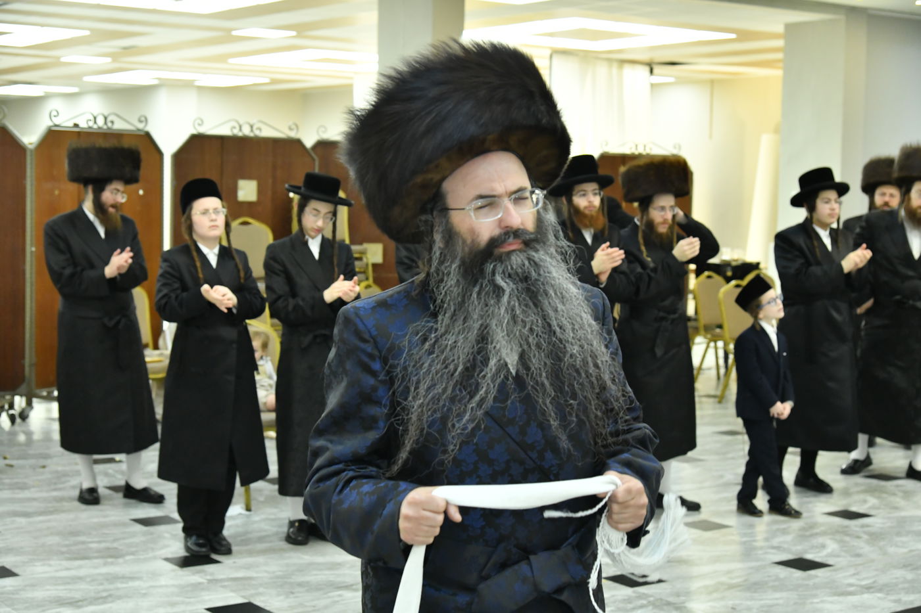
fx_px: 1484
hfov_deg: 34.5
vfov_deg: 23.4
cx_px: 460
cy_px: 306
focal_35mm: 58
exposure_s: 1/250
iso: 4000
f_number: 5
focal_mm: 58
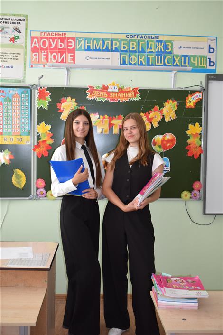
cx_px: 112
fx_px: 446
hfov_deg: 28.0
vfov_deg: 41.1
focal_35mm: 48
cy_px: 168
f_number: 5
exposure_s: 1/100
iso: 800
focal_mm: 32
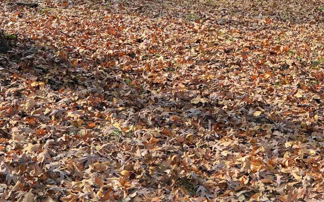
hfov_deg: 28.0
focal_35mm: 73
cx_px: 219
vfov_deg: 17.2
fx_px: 644
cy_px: -22
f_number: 6.3
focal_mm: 18
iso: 100
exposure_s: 1/200
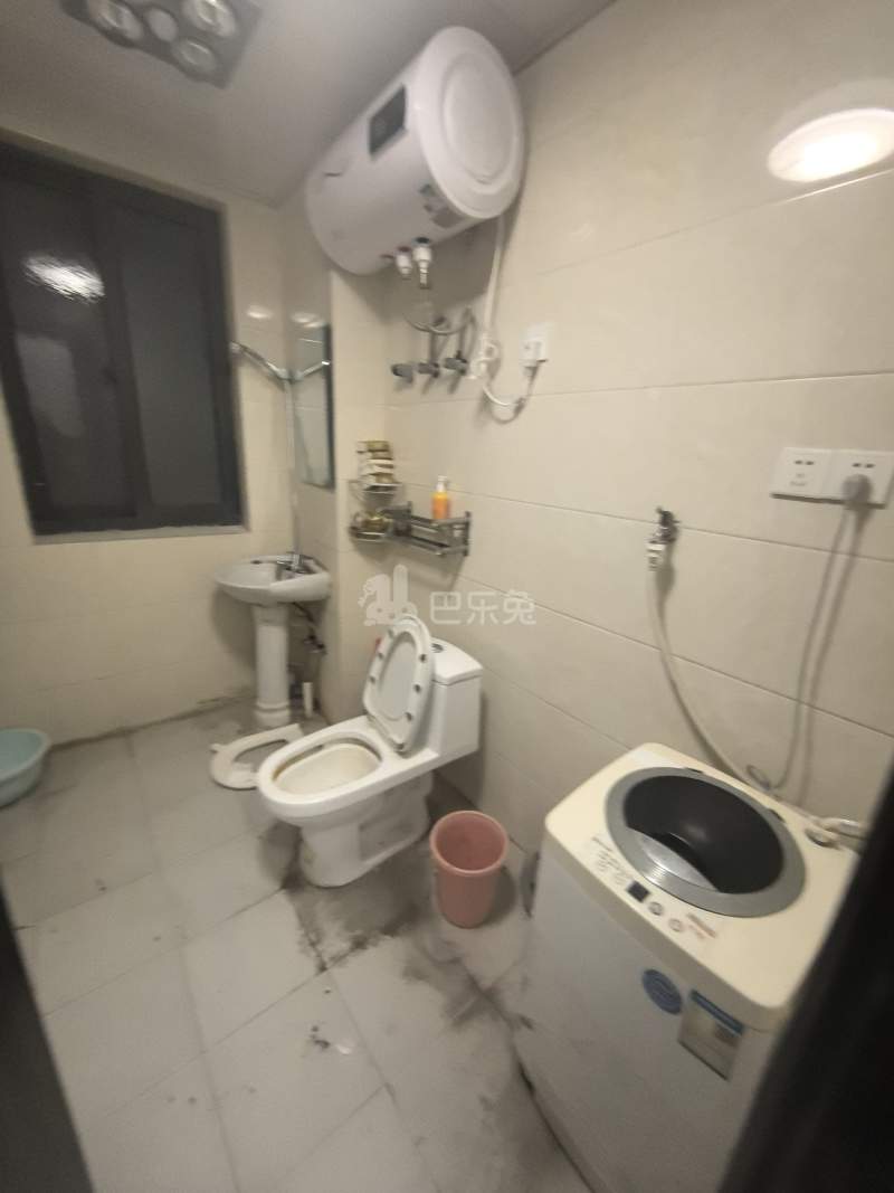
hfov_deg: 89.9
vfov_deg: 106.2
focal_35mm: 13
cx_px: 447
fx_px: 448
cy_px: 596
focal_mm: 1.95
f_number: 2.2
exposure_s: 1/25
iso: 1000
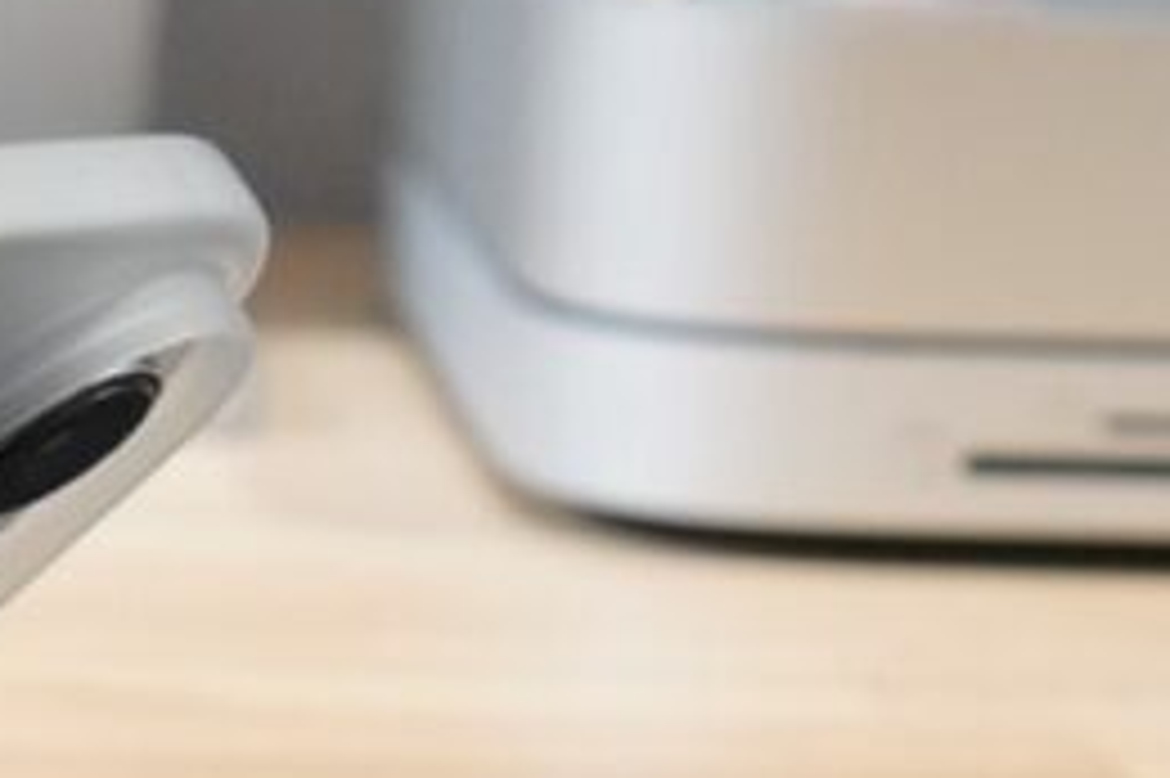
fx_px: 6722
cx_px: -824
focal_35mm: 207
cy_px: 753
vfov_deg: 6.6
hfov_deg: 9.5
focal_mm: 35
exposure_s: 1/30
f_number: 5.6
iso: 3200
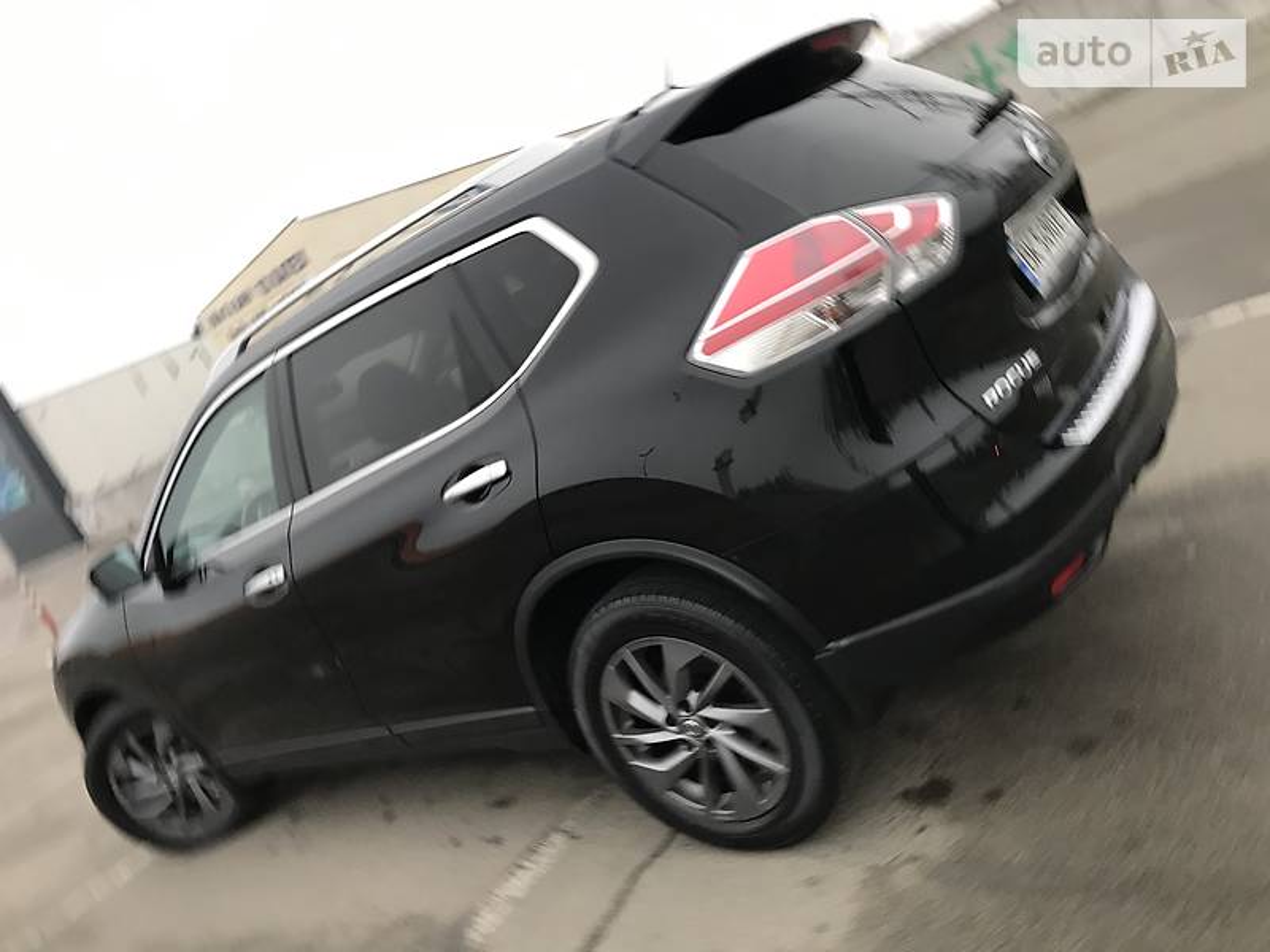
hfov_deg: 63.4
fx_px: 1027
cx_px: 635
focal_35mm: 28
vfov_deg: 49.7
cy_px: 476
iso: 32
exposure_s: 1/20
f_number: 1.8
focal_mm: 4
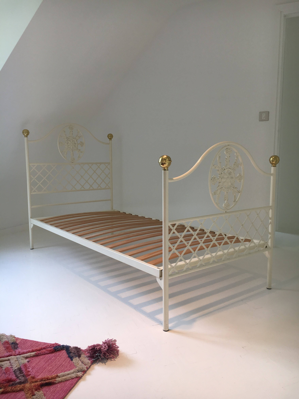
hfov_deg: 48.2
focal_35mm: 29
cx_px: 150
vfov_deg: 61.7
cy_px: 200
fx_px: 334
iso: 25
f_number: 2.2
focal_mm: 4.15
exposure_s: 1/50
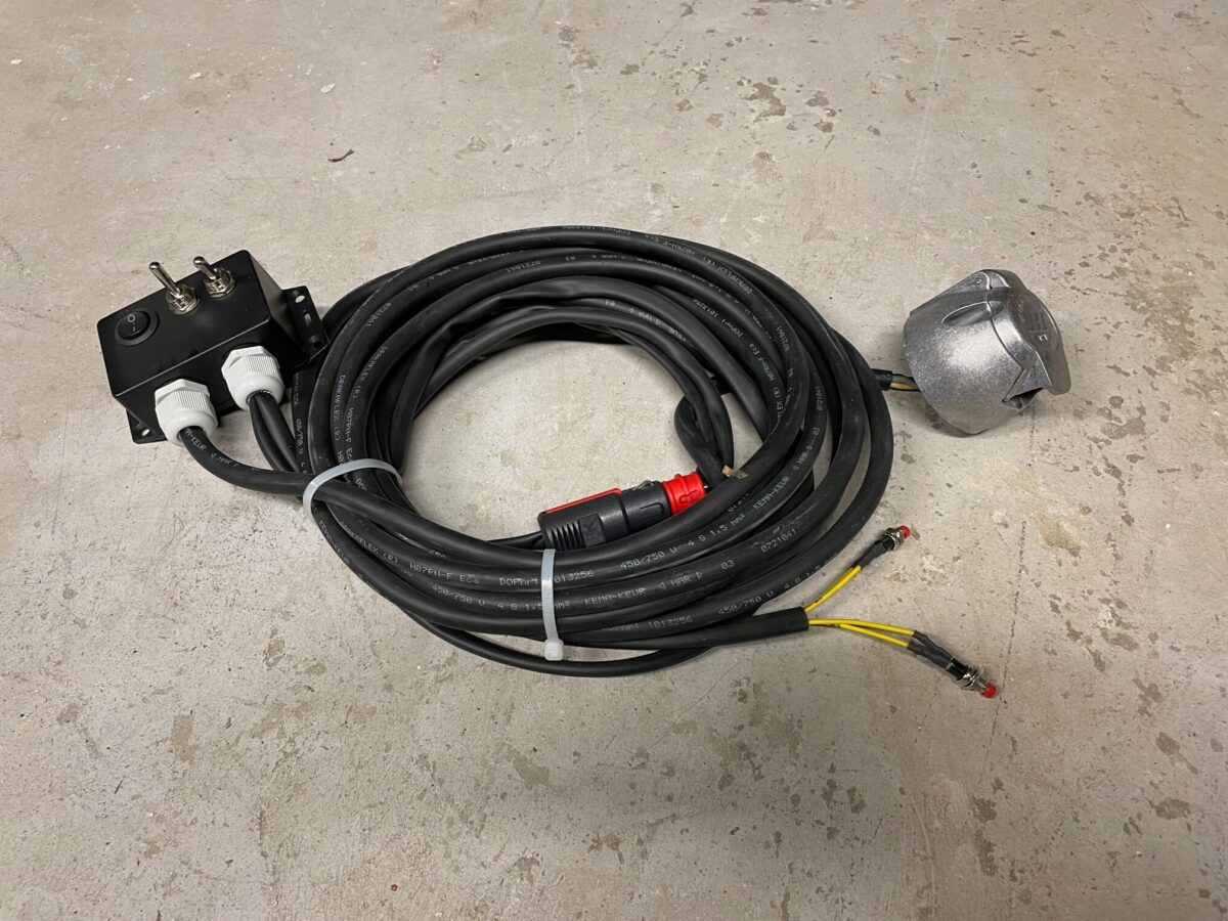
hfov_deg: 67.3
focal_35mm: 26
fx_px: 922
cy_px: 460
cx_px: 614
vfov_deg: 53.1
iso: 125
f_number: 1.6
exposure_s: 1/50
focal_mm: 4.2
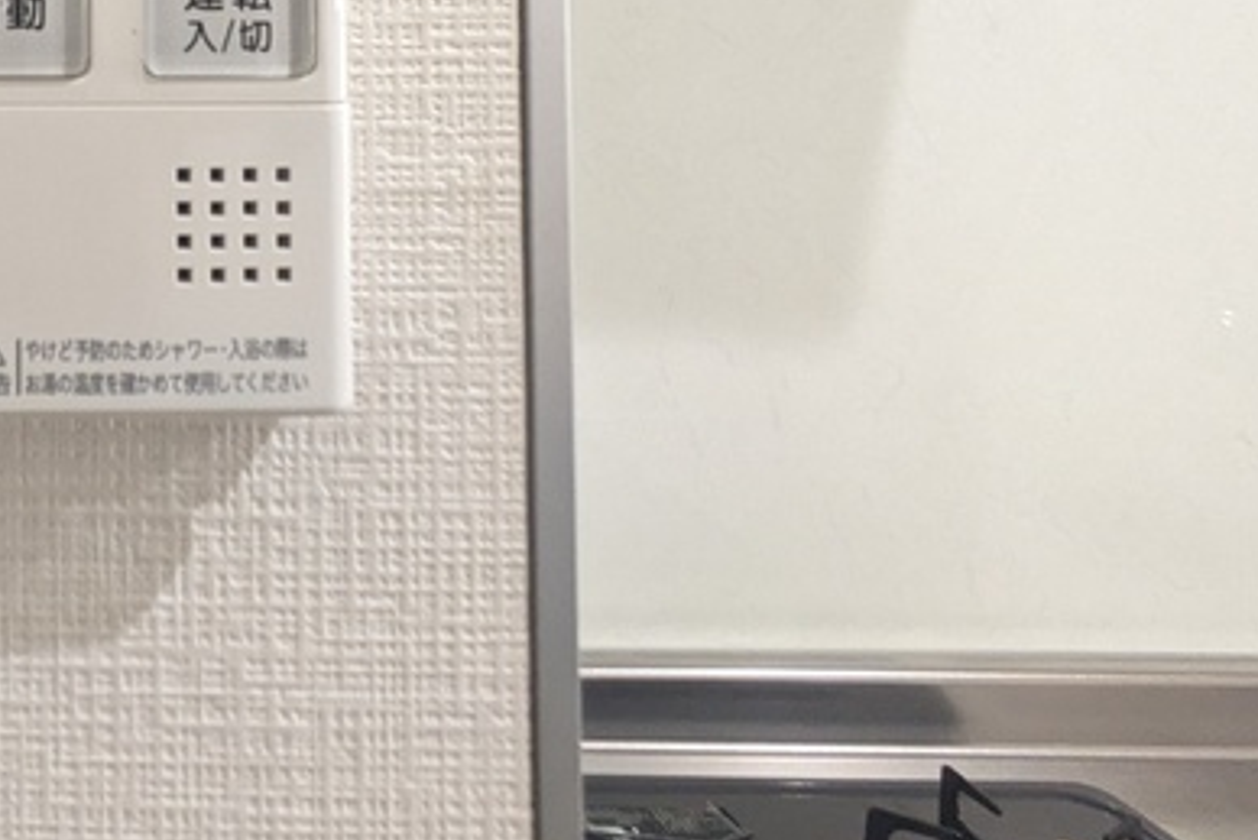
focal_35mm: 36
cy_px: -52
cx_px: -73
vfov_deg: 33.0
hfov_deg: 43.3
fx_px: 1258
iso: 198
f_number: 2.2
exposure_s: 1/24
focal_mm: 1.83
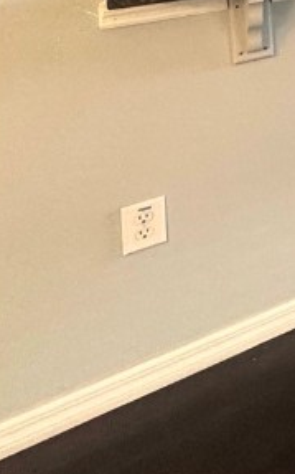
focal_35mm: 53
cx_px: 829
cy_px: -149
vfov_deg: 30.0
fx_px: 683
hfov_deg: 12.5
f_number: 2.2
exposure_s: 1/60
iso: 250
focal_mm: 2.22
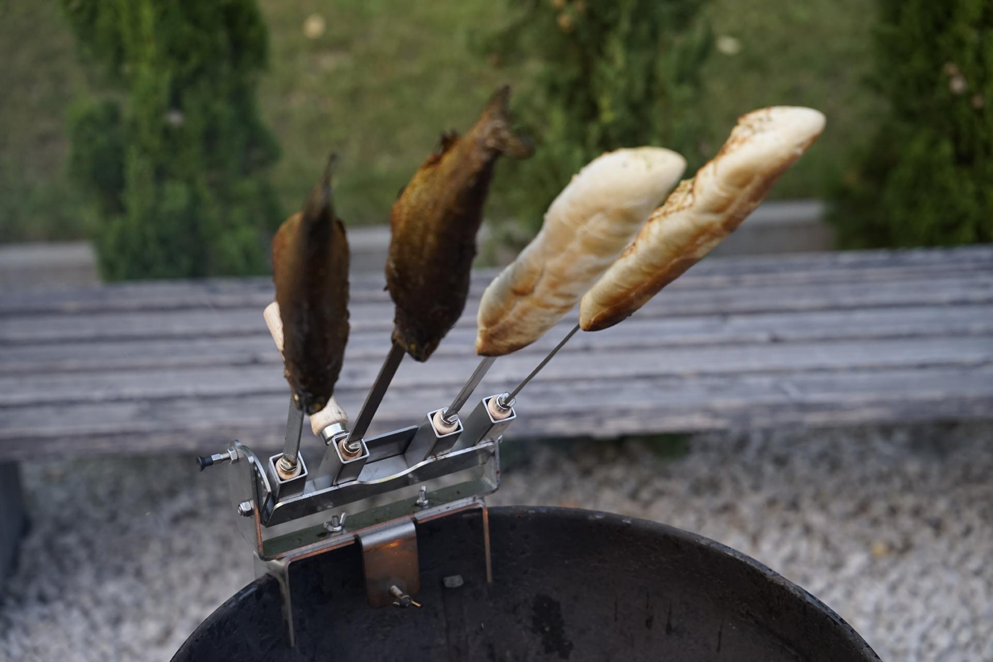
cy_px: 331
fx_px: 1931
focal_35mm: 70
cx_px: 496
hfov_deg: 28.8
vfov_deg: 19.5
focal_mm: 70
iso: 640
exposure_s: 1/125
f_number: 3.2
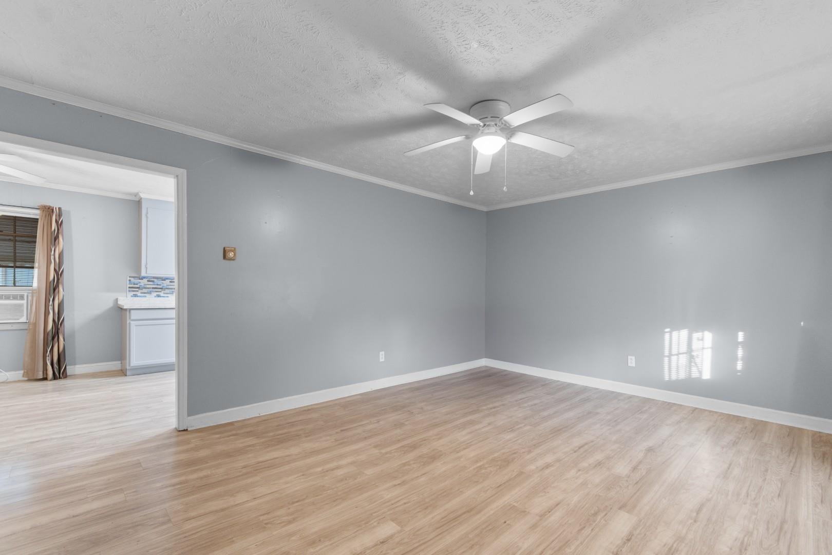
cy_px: 278
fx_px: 347
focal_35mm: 15
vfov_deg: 77.3
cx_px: 416
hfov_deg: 100.4
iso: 100
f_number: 4.5
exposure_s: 5
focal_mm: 10
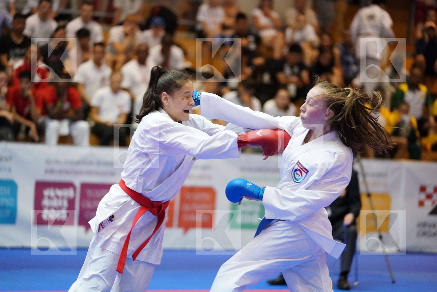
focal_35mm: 136
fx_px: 1651
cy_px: 146
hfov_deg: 15.1
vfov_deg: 10.1
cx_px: 218
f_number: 2.8
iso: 6400
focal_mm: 136
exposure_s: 1/800
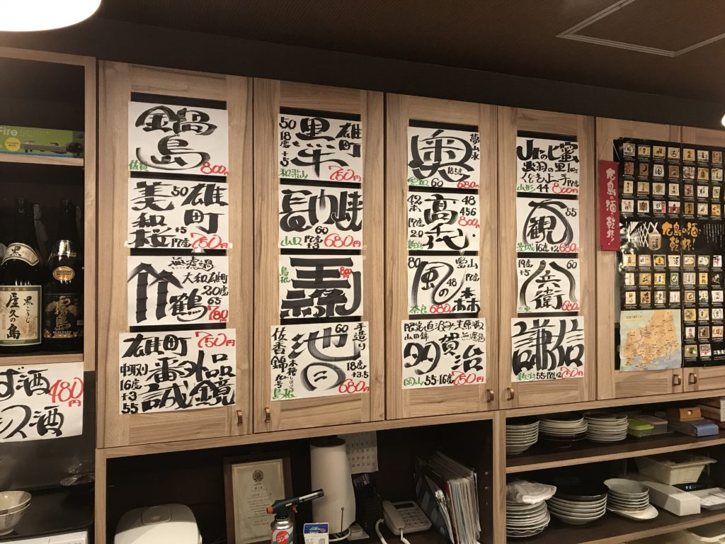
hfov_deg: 63.4
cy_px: 272
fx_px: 586
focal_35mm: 28
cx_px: 362
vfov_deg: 49.7
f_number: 1.8
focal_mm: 3.99
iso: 40
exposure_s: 1/15
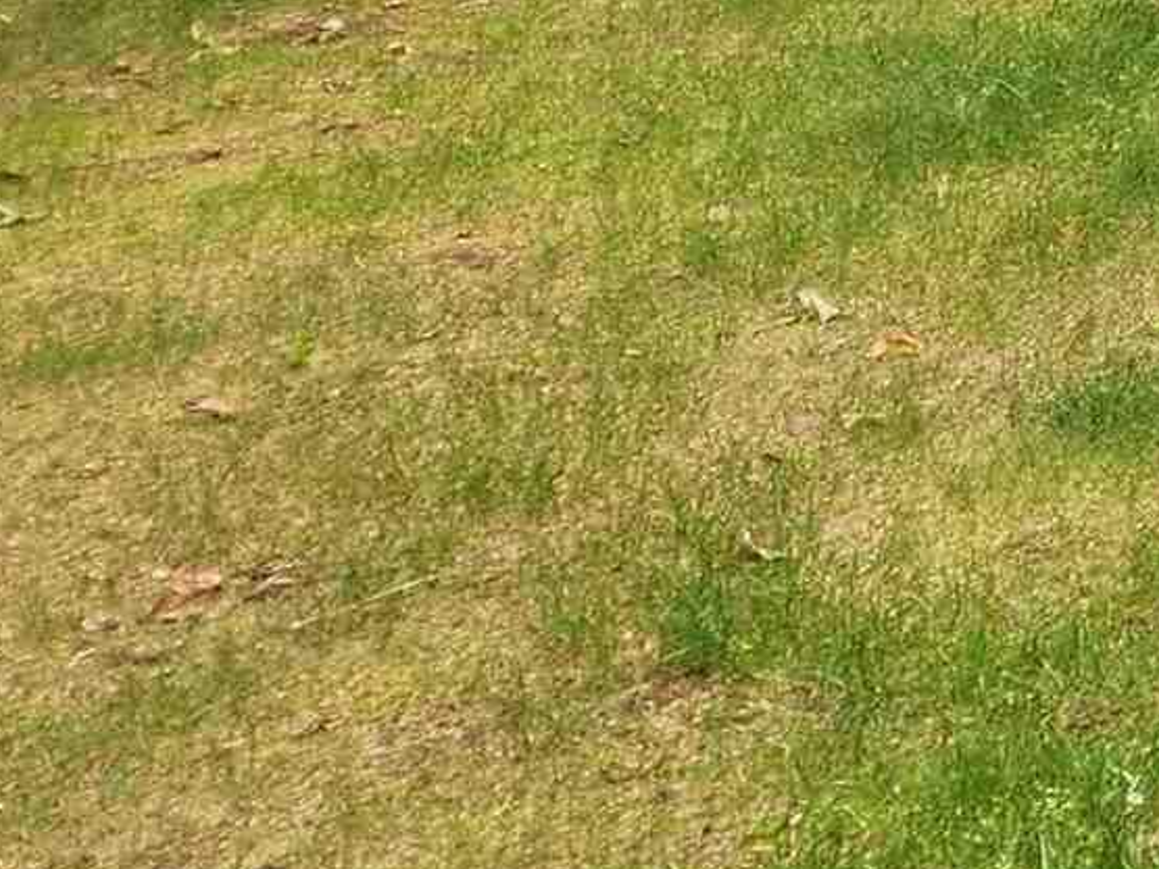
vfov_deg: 10.8
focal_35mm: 127
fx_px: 4252
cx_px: 2954
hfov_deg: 11.9
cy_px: -802
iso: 50
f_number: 1.8
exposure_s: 1/180
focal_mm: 5.4
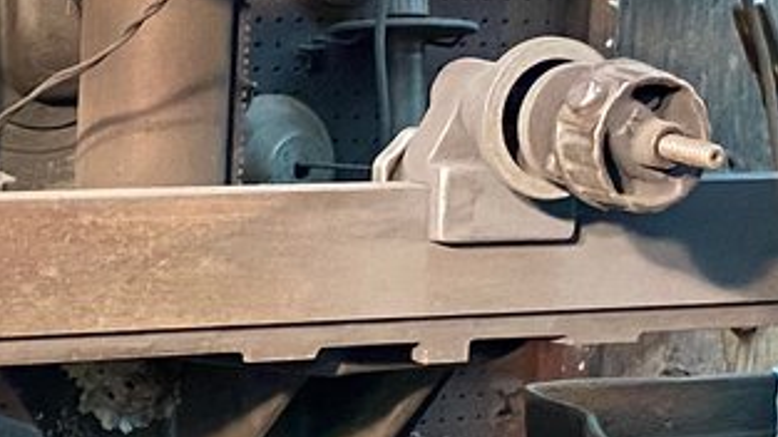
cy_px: 38
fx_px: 2826
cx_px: 123
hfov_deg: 15.5
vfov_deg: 8.8
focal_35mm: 137
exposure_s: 1/60
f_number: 1.8
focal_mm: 4.25
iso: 500
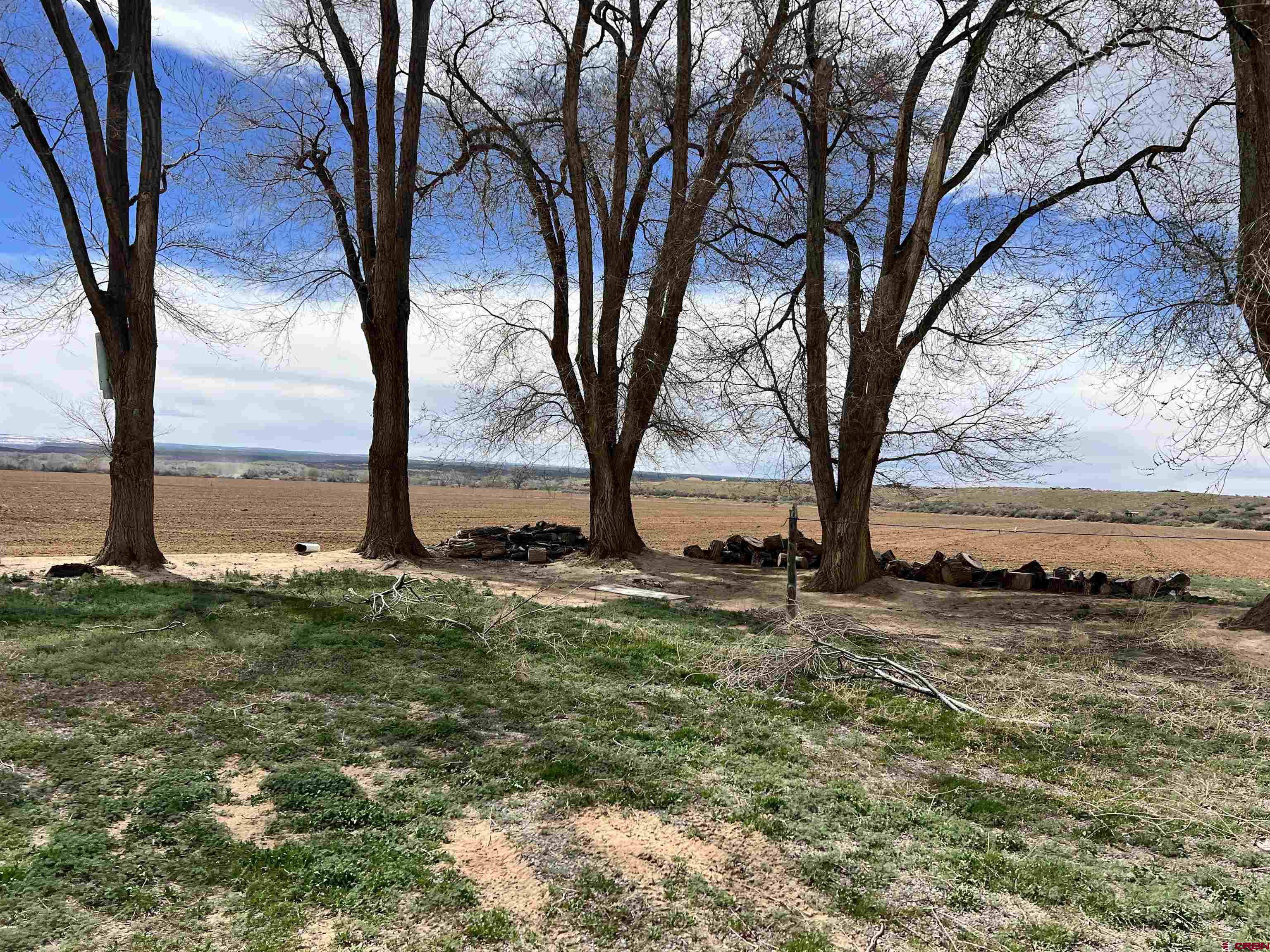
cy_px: 476
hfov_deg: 67.3
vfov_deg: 53.1
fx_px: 954
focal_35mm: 26
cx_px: 635
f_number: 1.5
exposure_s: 1/5587
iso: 50
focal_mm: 5.7
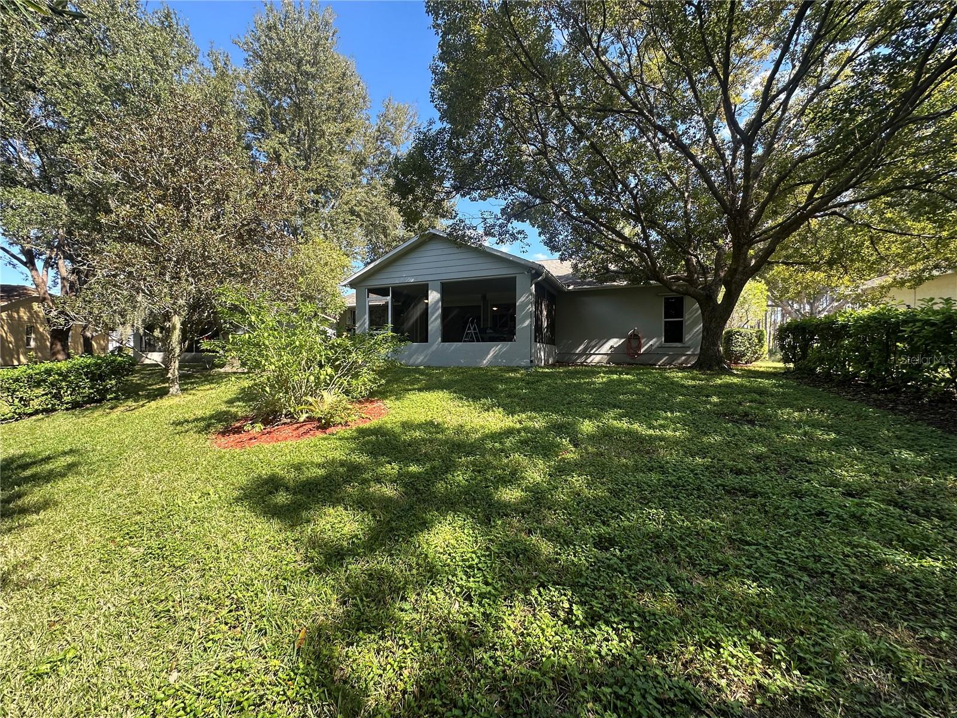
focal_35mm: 14
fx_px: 387
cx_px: 478
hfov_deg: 102.1
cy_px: 359
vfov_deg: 85.7
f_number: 2.2
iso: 40
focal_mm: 2.22
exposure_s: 1/280
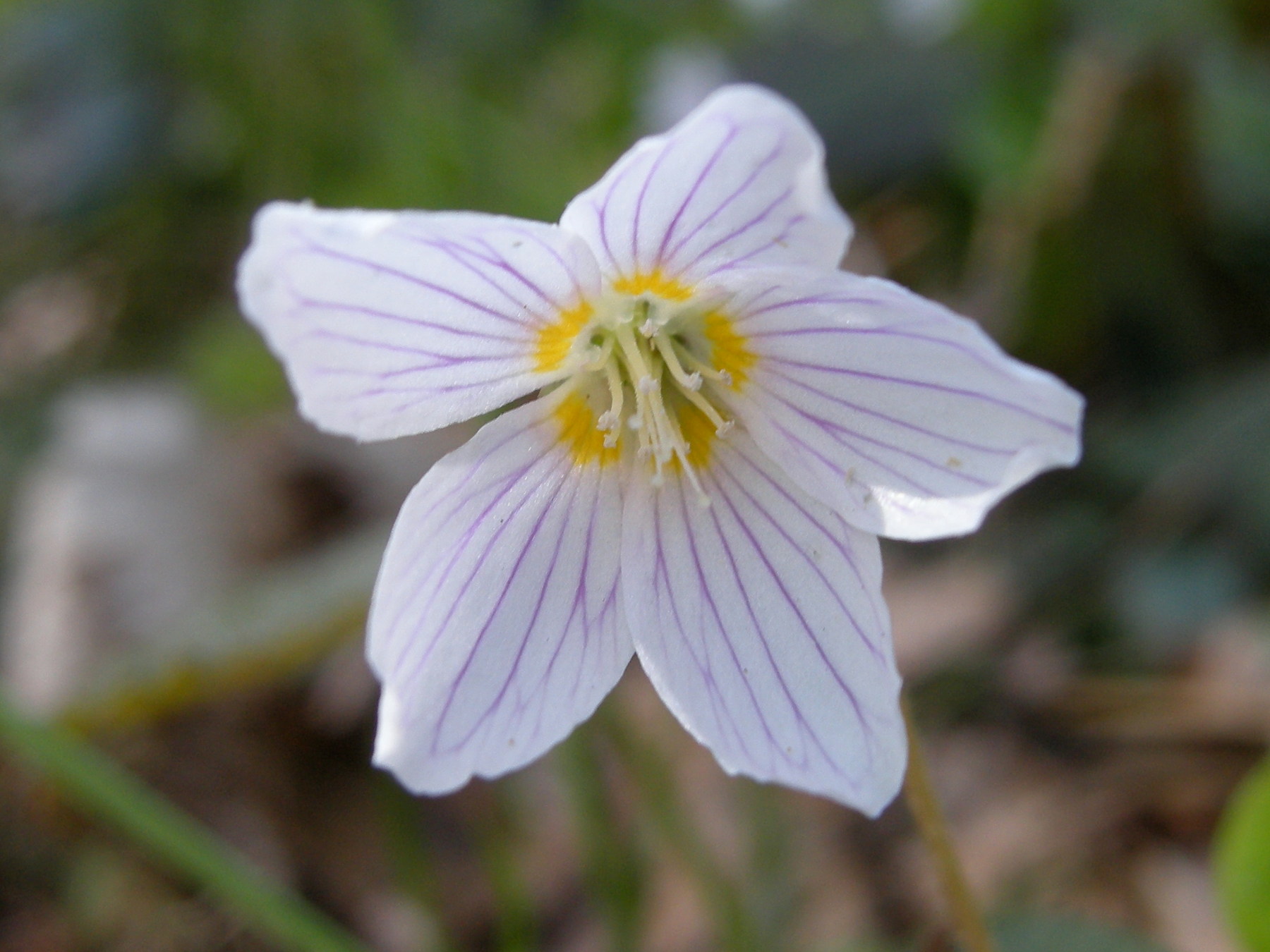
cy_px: 476
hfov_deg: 52.6
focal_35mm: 35
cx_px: 635
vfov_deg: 40.7
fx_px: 1284
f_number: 3.4
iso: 64
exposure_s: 1/62
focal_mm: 7.5
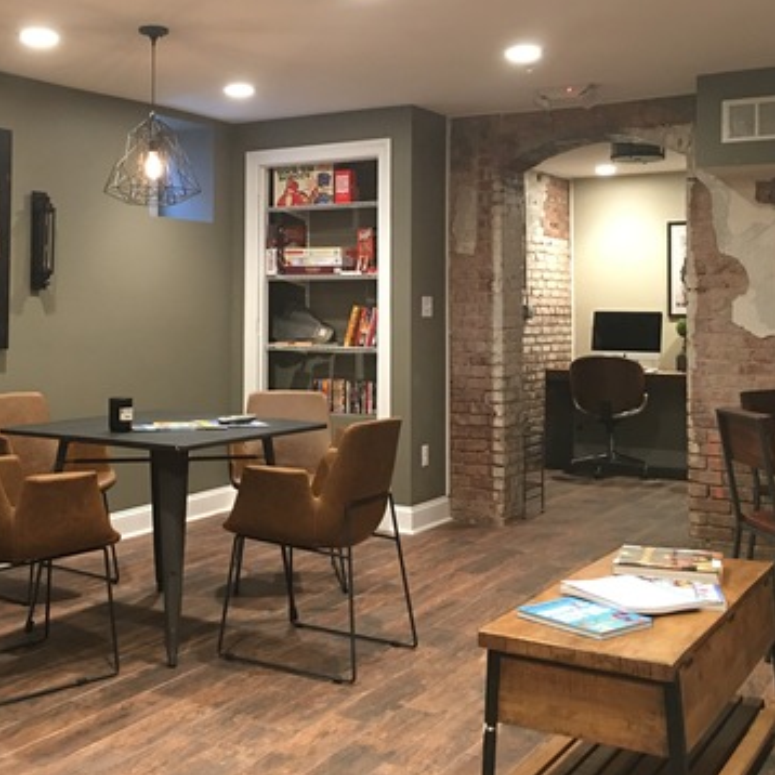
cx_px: 284
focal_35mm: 43
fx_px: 1089
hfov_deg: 38.9
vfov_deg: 38.9
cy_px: 297
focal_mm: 4.15
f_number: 2.2
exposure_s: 1/8
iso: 100
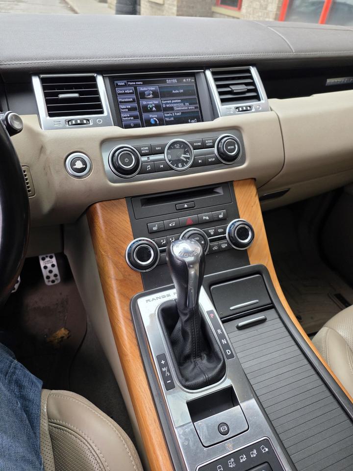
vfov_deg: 73.9
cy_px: 236
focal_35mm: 23
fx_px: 313
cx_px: 176
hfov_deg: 58.9
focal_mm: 6.25
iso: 40
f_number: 1.7
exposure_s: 1/180
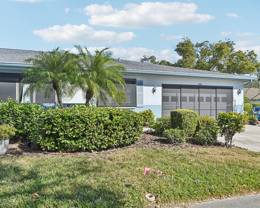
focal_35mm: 25
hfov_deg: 68.6
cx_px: 110
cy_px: 103
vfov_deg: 57.6
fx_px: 189
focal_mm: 21.5
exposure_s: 1/1000
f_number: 8
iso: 400
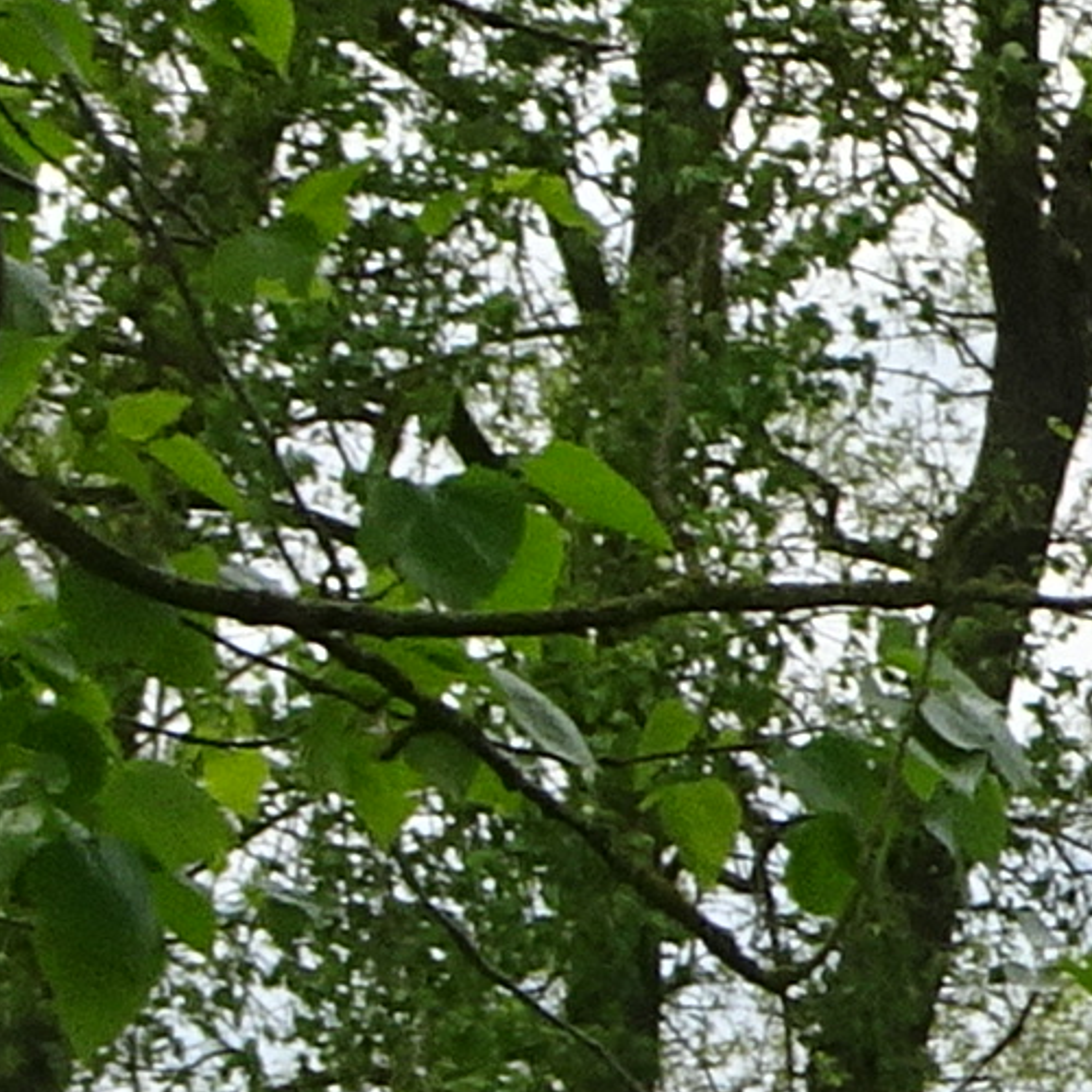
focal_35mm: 433
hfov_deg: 3.9
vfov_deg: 4.0
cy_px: 439
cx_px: 3756
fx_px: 15454
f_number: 4.5
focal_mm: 8.51
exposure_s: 1/400
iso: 80
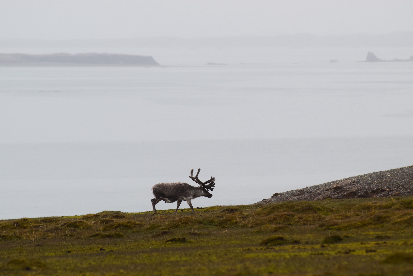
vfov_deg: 3.1
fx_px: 5162
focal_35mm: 450
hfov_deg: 4.6
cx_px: 206
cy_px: 138
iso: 720
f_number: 9
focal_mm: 300
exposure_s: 1/125
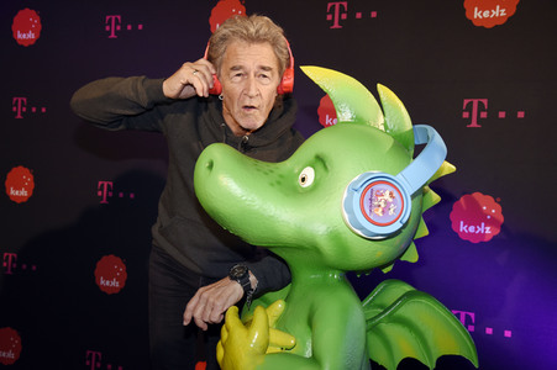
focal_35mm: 40
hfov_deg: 48.5
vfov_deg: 33.4
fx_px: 618
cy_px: 185
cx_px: 278
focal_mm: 40
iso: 1600
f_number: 6.3
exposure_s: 1/125
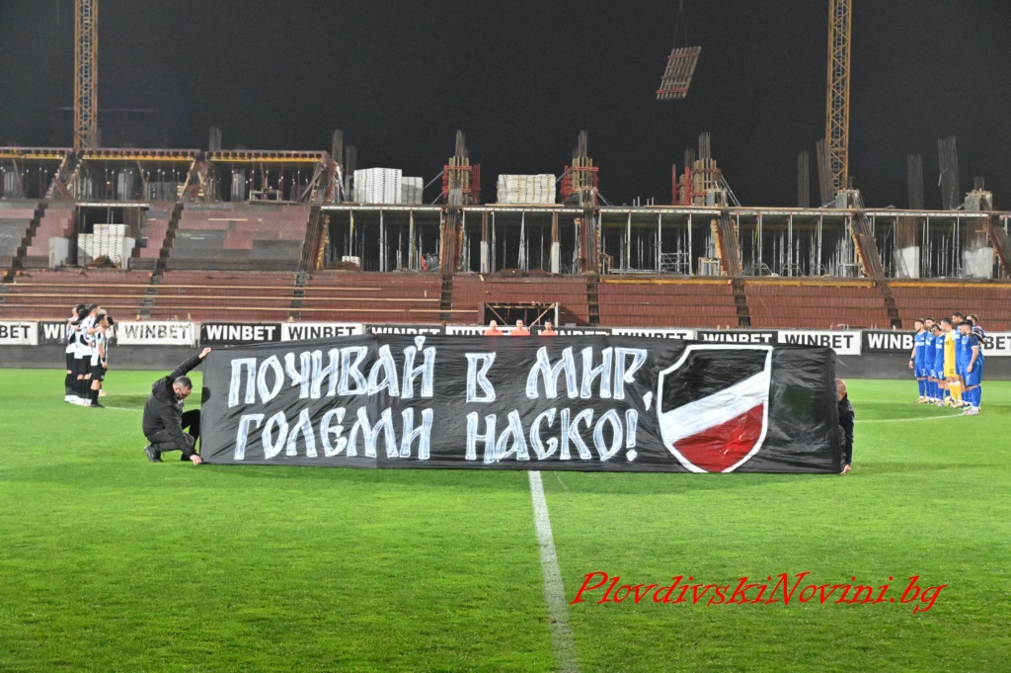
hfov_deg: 32.4
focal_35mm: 62
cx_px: 506
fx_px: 1740
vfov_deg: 21.9
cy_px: 336
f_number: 6.3
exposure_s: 1/640
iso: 10000
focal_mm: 62
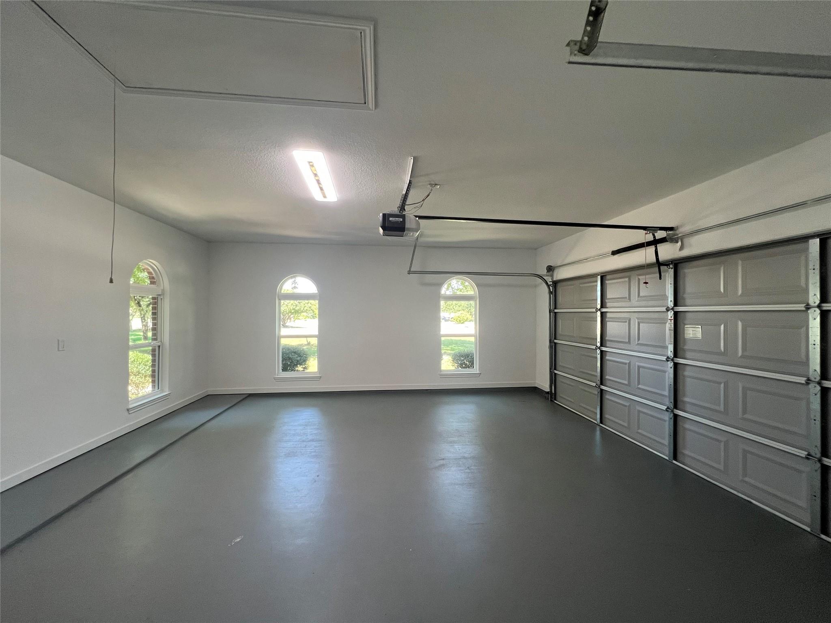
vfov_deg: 89.9
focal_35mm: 13
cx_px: 416
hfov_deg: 106.2
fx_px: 312
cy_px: 312
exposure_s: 1/120
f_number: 1.8
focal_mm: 1.57
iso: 250
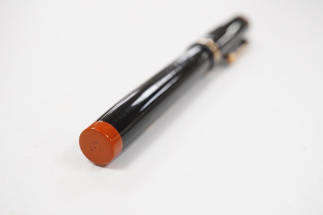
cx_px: 162
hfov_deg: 43.6
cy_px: 108
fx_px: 404
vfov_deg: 29.9
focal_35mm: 45
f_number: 10
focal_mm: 30
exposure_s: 1/200
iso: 2500
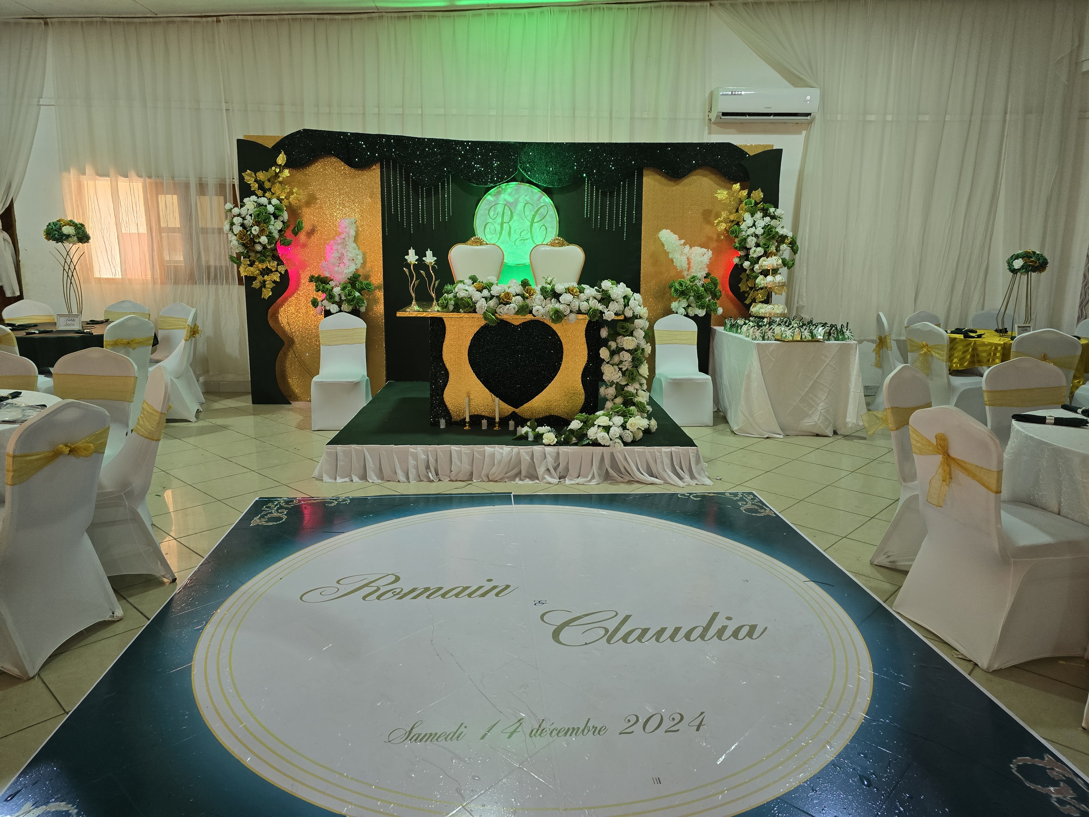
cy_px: 408
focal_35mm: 23
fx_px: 724
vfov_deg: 58.9
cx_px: 544
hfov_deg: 73.9
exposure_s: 1/100
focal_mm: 6.3
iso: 320
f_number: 1.7
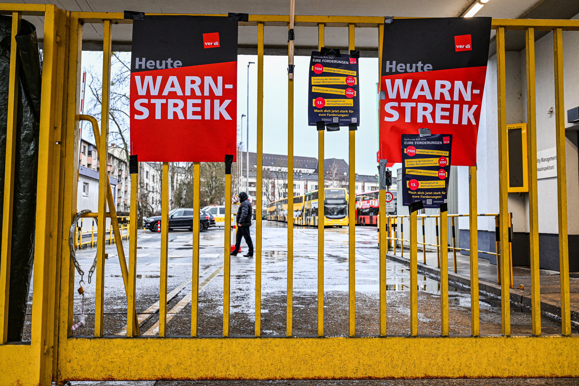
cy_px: 193
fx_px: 539
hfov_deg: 56.5
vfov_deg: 39.4
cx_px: 290
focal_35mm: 34
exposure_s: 1/125
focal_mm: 33.5
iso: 1000
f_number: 5.6
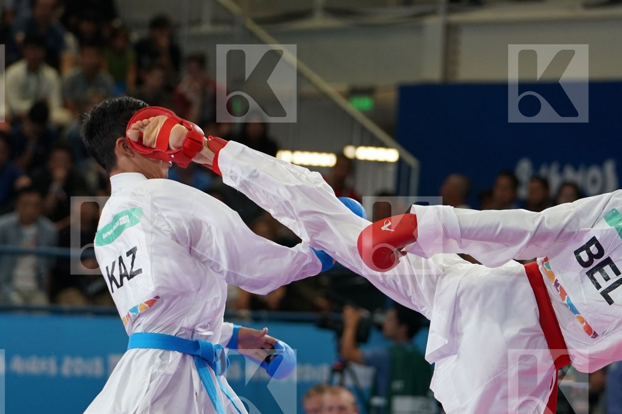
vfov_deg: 6.4
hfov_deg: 9.7
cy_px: 236
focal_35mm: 213
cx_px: 257
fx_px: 3679
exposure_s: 1/1000
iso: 1600
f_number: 2.8
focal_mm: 114
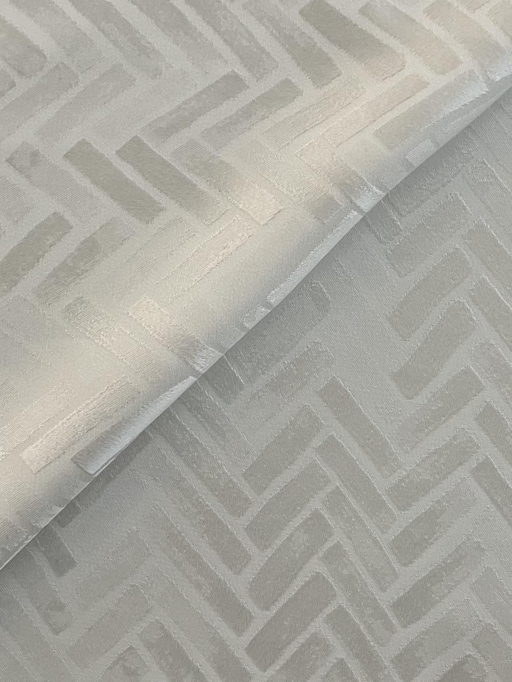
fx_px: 513
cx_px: 256
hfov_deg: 53.1
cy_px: 341
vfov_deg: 67.3
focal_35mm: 26
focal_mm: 5.7
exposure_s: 1/120
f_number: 1.5
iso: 80
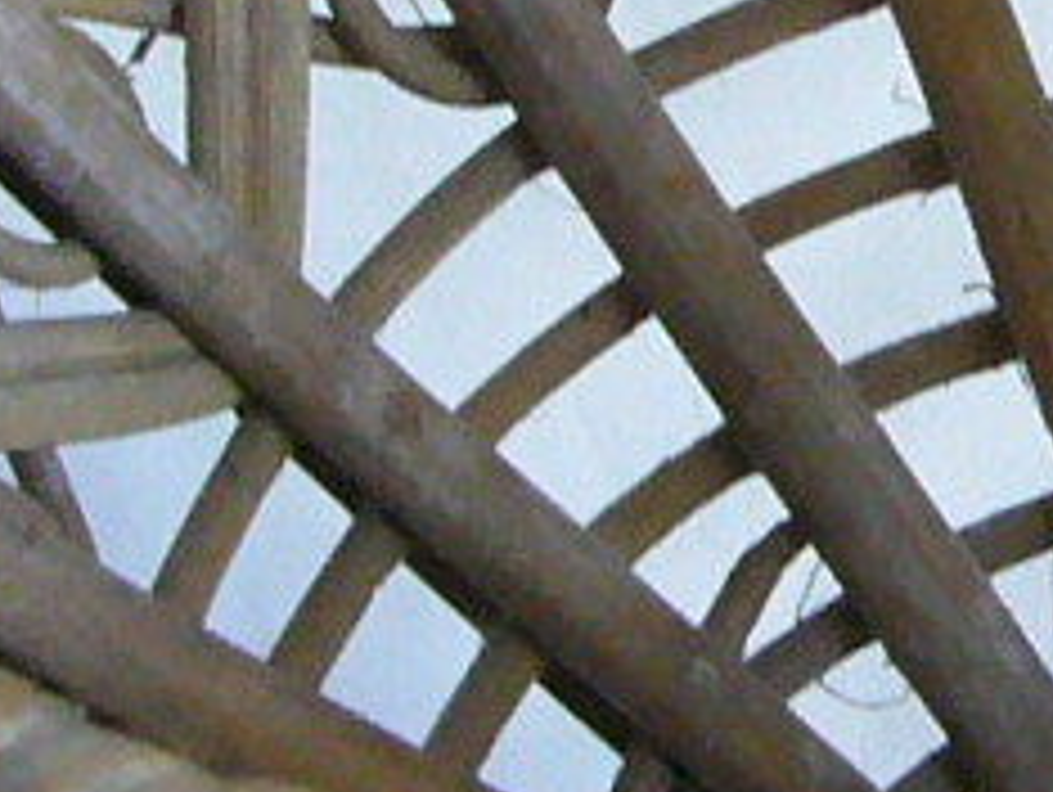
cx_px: 1498
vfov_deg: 6.2
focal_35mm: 239
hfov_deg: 8.1
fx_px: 7278
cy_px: 153
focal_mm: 5.8
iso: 200
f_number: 2.8
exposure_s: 1/13
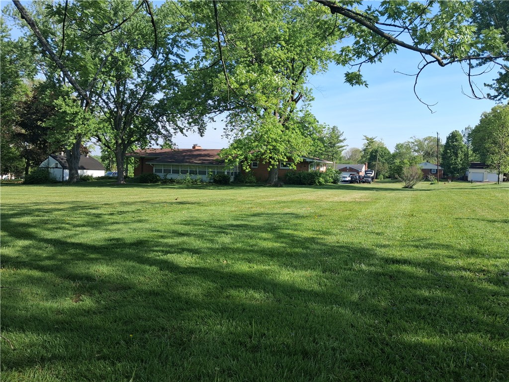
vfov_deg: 51.4
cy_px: 191
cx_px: 254
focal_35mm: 27
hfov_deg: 65.3
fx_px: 397
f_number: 1.8
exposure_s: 1/352
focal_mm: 4
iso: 25
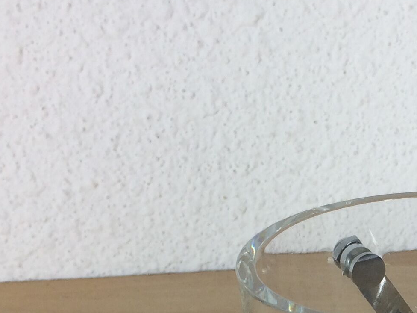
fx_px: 1169
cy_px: 401
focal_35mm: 97
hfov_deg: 19.4
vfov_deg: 14.6
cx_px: 460
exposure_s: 1/50
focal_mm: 4.15
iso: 40
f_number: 2.2
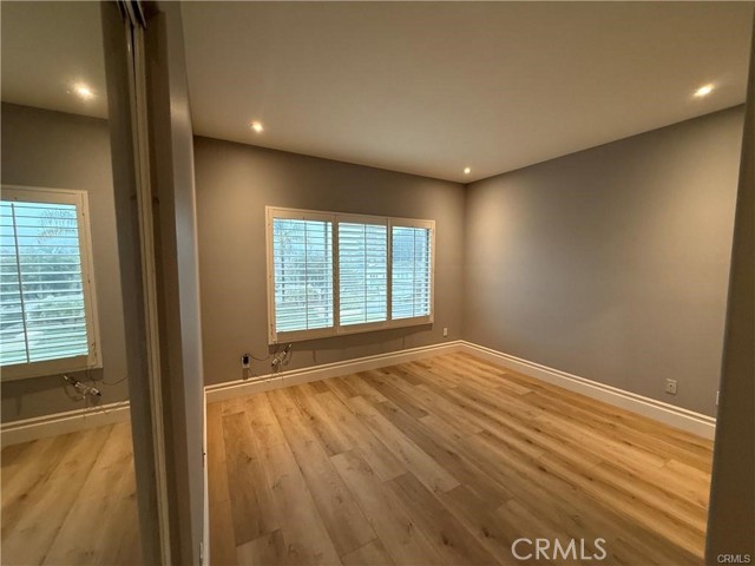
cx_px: 378
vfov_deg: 85.7
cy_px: 283
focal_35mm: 14
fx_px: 305
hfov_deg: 102.1
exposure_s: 1/60
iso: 200
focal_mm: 2.22
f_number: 2.2
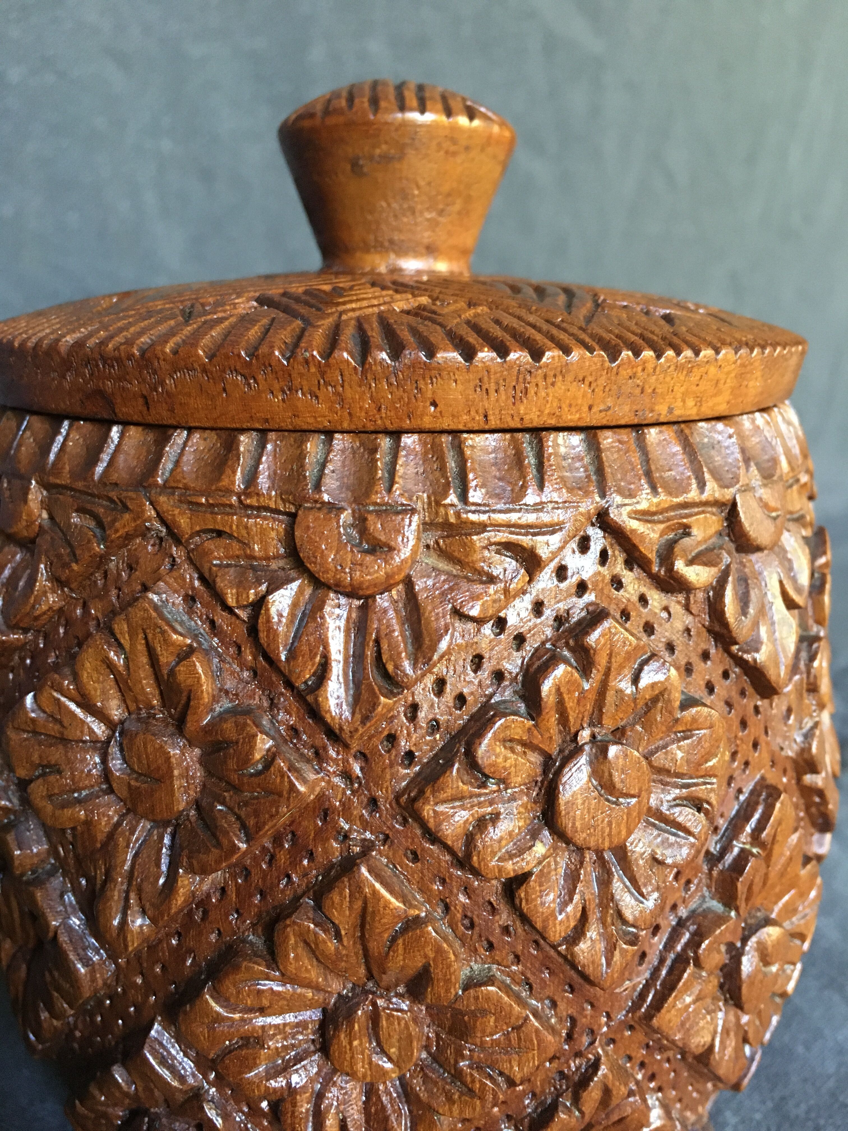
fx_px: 947
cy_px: 566
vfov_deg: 61.7
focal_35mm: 29
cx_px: 424
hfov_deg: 48.2
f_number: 2.2
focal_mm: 4.15
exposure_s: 1/17
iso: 400
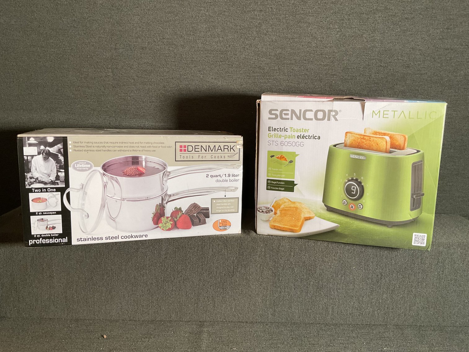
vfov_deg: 48.2
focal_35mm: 29
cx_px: 234
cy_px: 176
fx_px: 393
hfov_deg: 61.7
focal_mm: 3
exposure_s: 1/60
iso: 64
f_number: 1.8
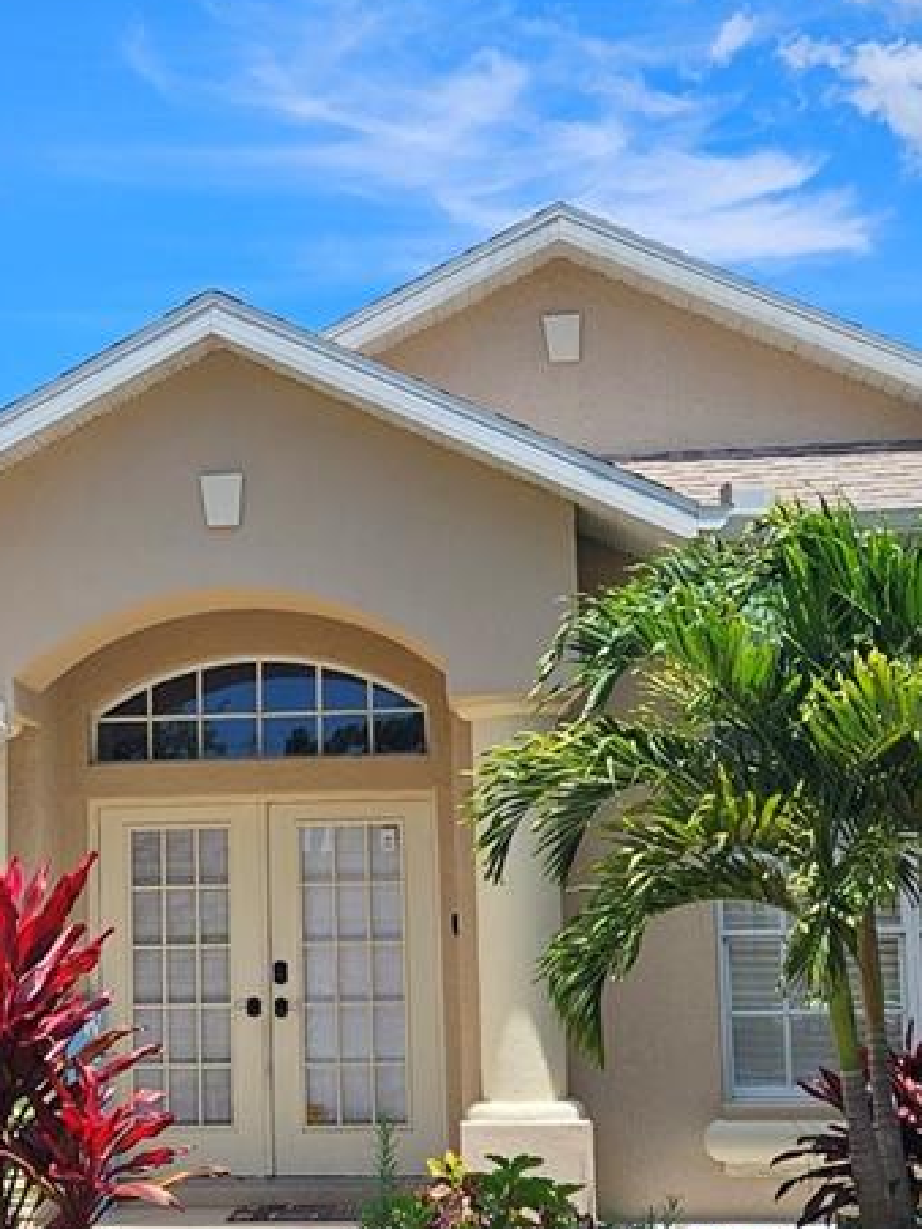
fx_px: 2166
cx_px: 237
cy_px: 721
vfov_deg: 31.6
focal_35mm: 61
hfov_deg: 23.8
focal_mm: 5.4
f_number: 1.8
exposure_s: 1/1824
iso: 25
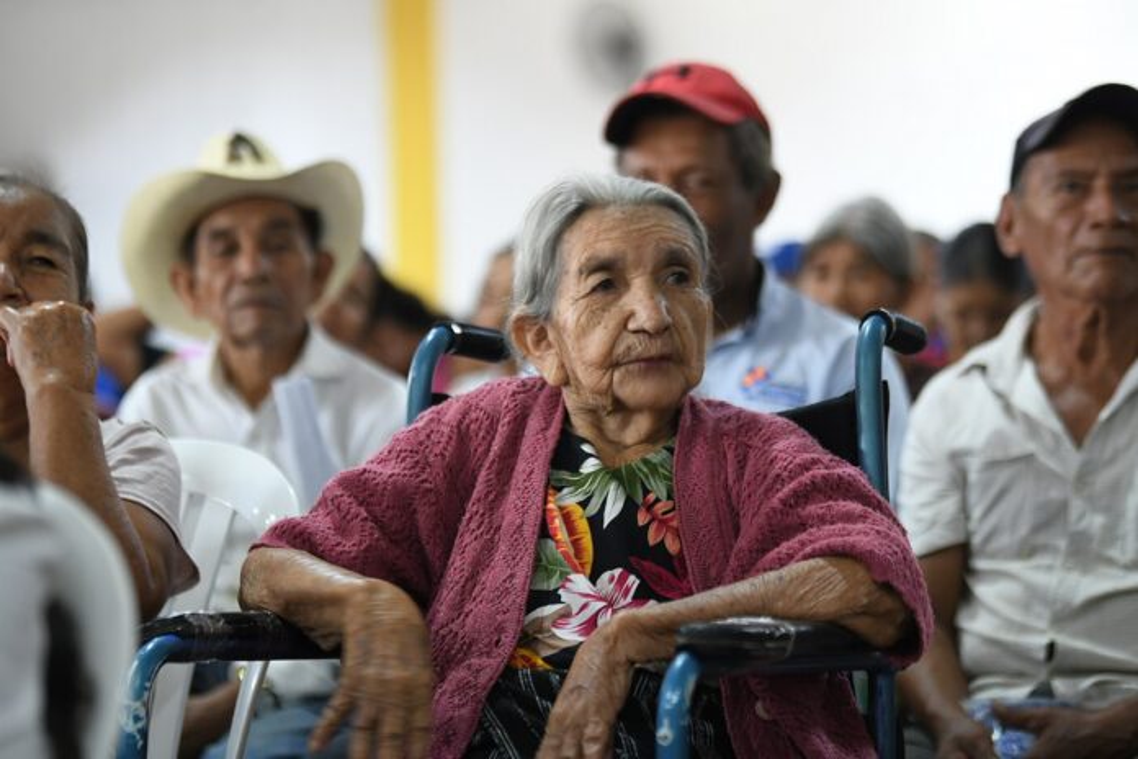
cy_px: 380
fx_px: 3003
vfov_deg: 14.4
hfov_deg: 21.5
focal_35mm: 95
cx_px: 569
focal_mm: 95
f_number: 2.8
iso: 1000
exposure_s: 1/20
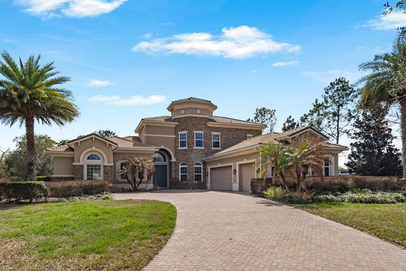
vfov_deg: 53.9
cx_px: 197
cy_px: 183
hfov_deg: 76.1
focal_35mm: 23
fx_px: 259
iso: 80
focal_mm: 16
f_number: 9
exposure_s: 1/1250
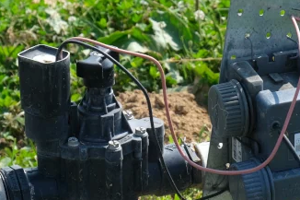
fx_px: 1074
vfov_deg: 10.6
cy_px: 165
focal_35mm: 129
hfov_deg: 15.7
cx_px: 263
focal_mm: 27.7
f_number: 6.4
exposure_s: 1/220
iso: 160
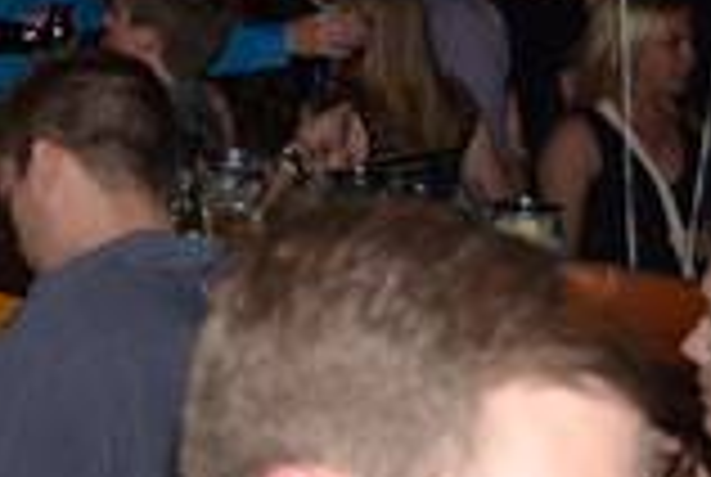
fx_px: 2889
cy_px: -178
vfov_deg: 9.2
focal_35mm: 146
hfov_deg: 13.2
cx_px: -356
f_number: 4.5
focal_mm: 28
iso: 400
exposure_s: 1/4
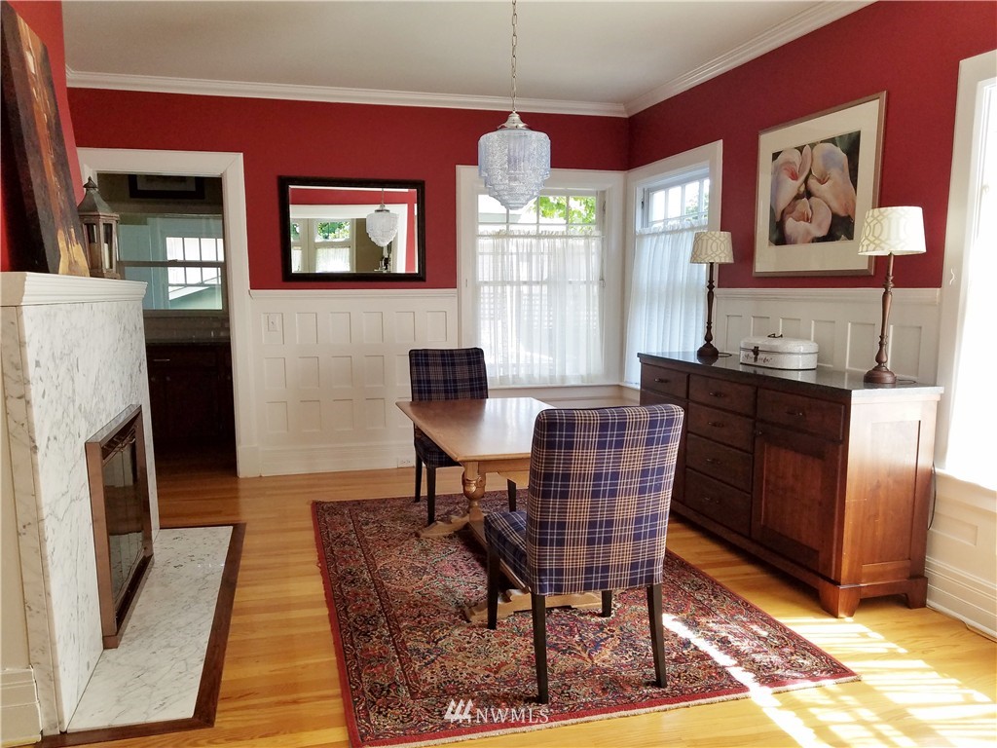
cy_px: 374
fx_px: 749
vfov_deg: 53.1
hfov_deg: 67.3
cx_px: 498
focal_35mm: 26
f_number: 1.7
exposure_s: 1/120
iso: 100
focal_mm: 4.2
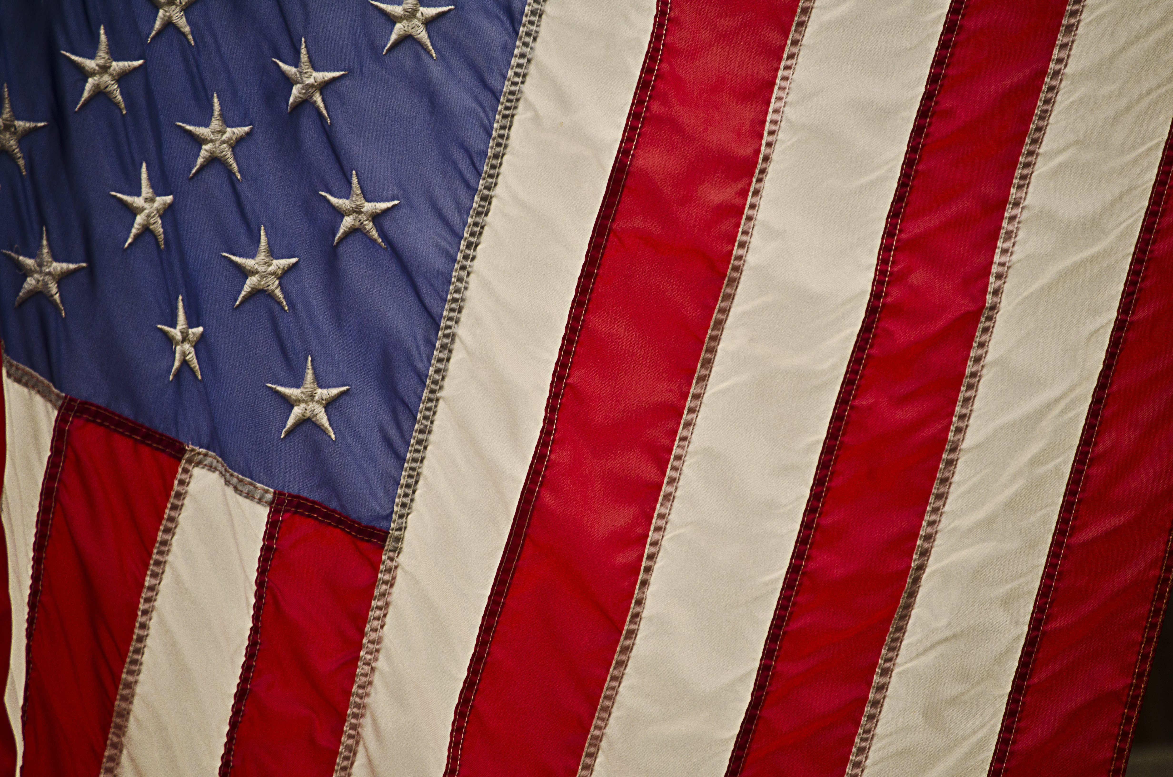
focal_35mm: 300
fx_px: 9755
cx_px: 586
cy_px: 388
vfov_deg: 4.6
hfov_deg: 6.9
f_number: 5.6
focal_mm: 200
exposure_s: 1/1000
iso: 450
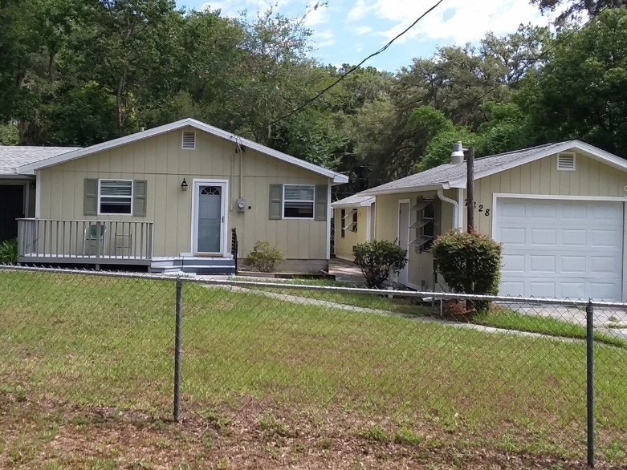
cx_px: 288
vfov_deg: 37.6
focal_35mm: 38
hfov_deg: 48.9
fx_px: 688
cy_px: 191
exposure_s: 1/856
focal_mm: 2.47
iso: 40
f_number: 1.9
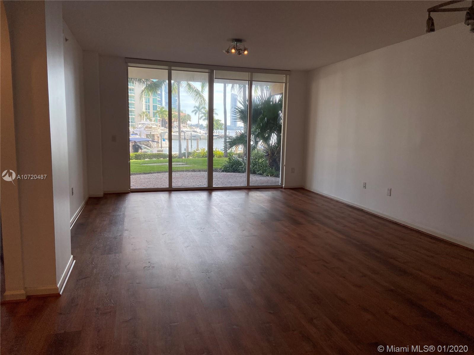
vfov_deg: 53.1
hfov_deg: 67.3
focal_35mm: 26
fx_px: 356
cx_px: 237
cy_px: 178
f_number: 1.8
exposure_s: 1/332
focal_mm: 4.25
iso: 32
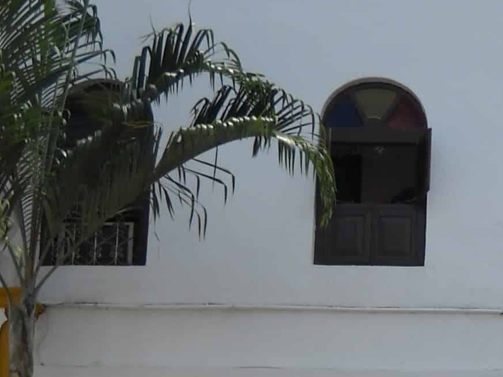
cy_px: 463
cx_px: 598
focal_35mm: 120
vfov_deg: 12.1
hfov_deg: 15.8
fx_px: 1743
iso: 64
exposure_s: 1/184
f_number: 5.5
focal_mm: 6.72
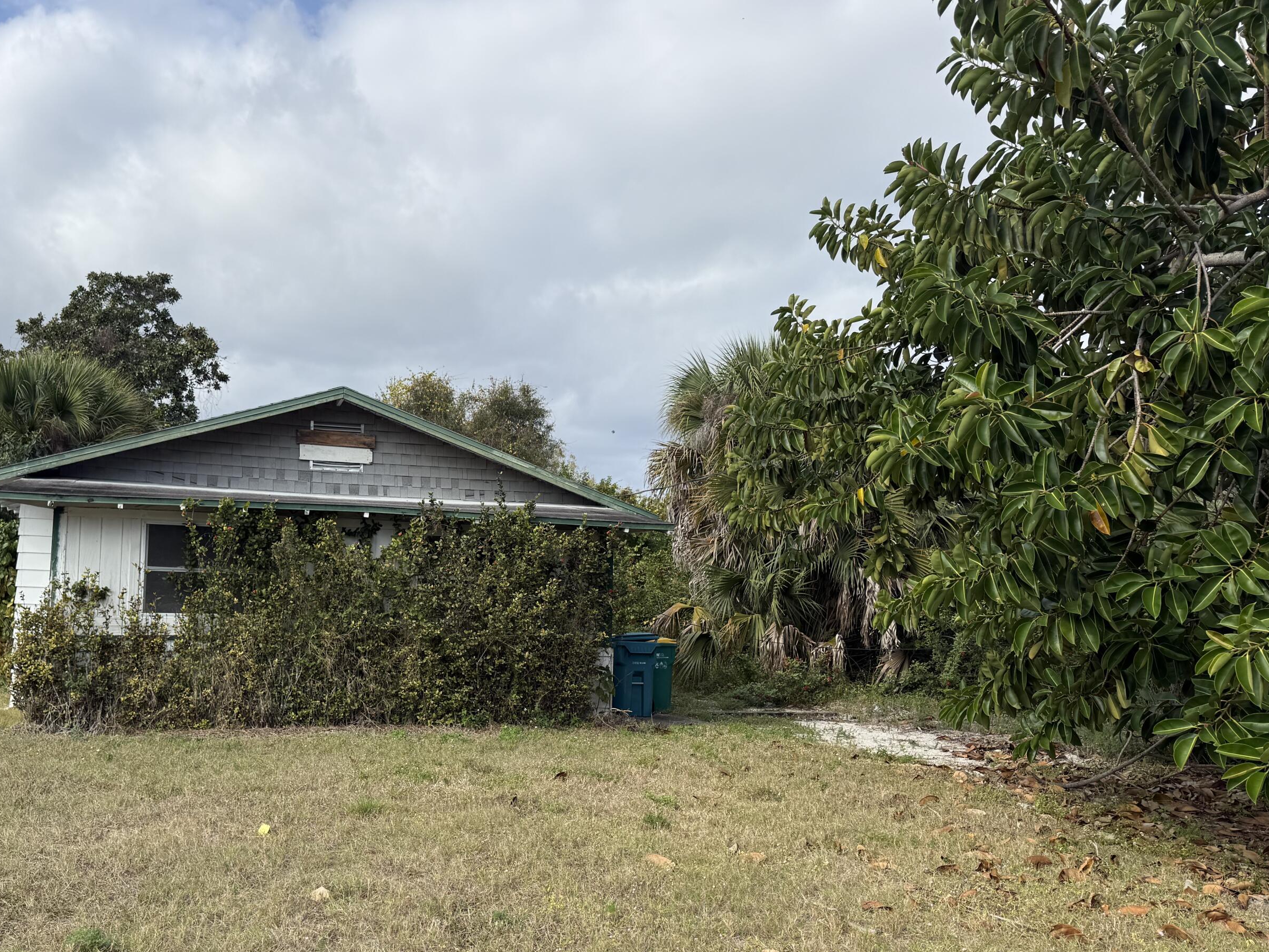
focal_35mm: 30
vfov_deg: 46.6
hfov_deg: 59.5
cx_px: 509
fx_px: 1100
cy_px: 553
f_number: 1.78
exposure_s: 1/4167
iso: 80
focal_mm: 6.76
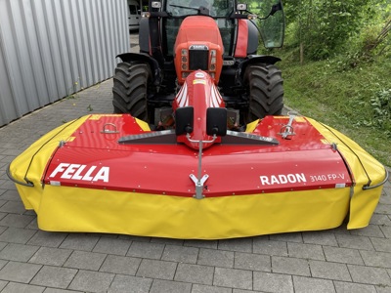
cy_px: 146
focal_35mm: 28
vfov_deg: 49.7
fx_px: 316
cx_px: 196
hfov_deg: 63.4
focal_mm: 3.99
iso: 20
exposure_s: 1/571
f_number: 1.8
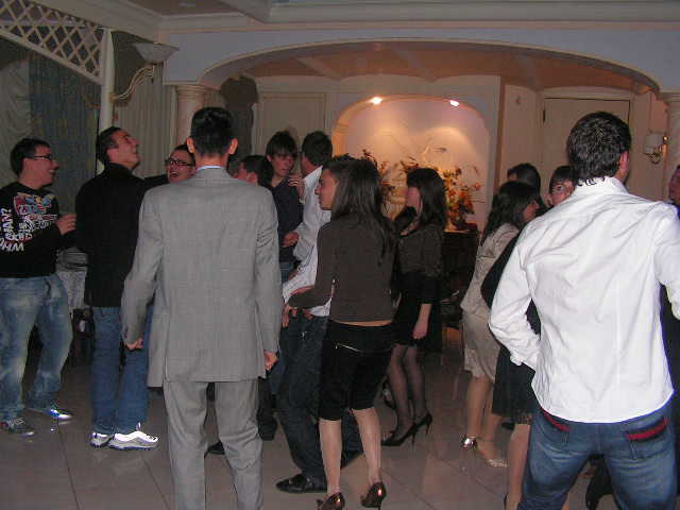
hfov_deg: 51.4
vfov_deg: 39.7
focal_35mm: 36
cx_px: 340
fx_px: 707
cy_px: 255
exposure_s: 1/40
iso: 200
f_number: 3.2
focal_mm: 6
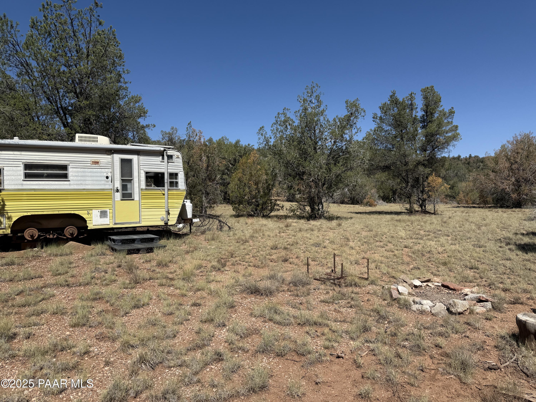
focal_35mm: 24
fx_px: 372
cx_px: 268
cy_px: 201
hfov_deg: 71.6
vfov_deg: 56.8
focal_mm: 6.76
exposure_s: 1/6173
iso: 80
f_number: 1.78
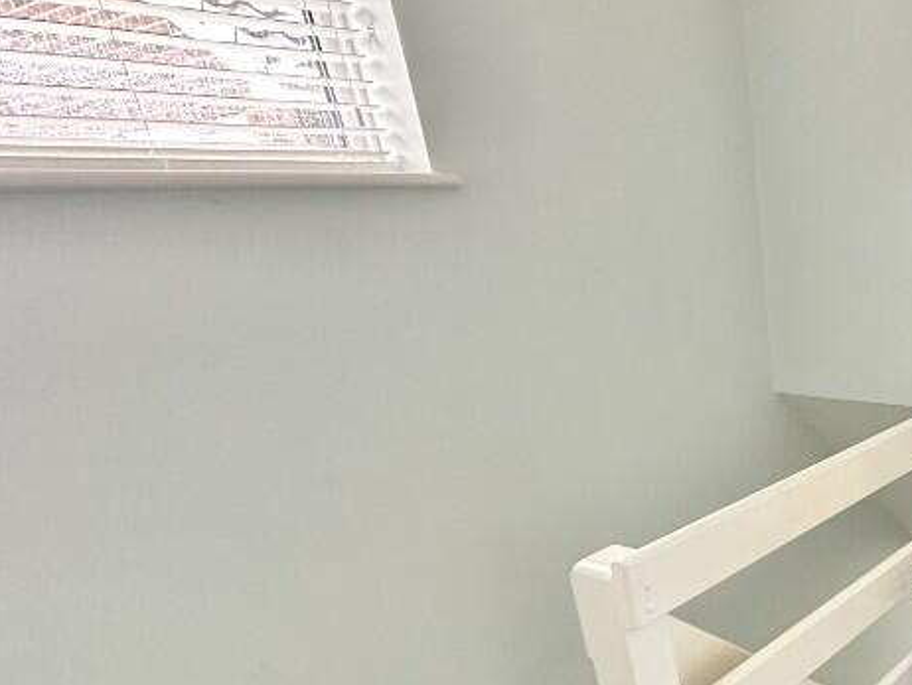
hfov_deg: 48.2
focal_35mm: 31
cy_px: 563
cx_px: 910
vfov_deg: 43.1
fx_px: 817
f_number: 2.2
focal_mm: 2.22
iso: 500
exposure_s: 1/60
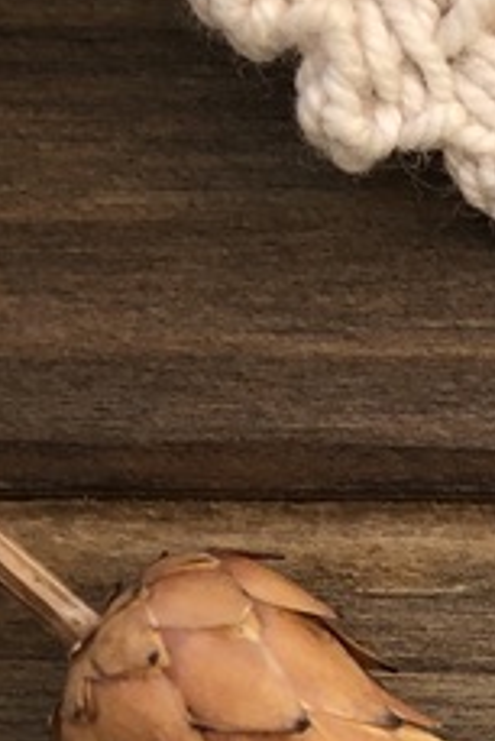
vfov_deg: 14.7
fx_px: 2677
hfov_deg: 9.6
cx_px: 1077
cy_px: 1087
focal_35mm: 130
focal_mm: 3.99
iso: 20
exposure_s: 1/145
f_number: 1.8
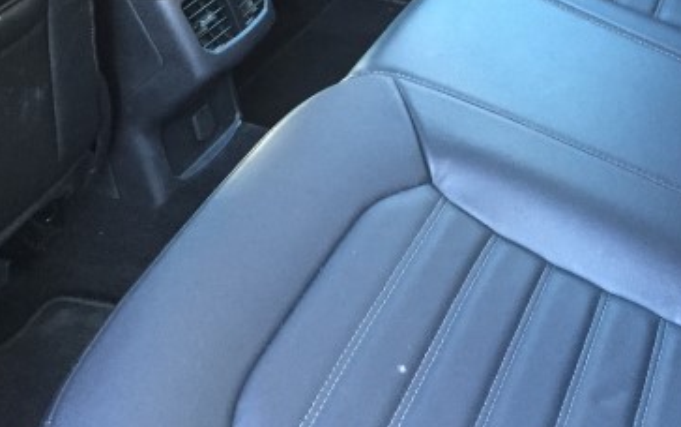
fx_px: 1003
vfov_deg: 23.0
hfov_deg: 36.8
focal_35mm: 54
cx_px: 498
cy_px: -4
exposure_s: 1/30
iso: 200
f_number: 2.2
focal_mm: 4.15
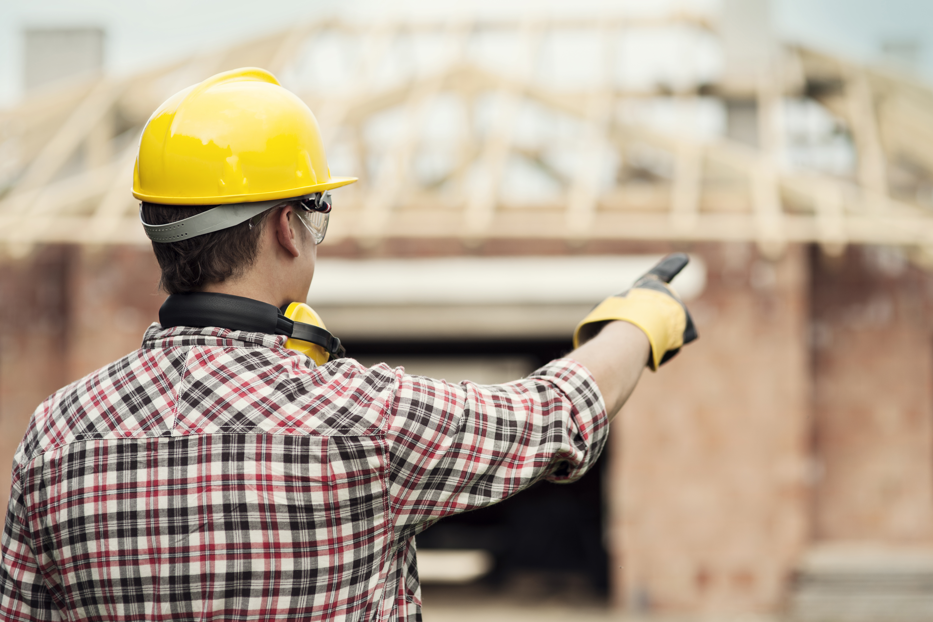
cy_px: 311
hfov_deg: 23.9
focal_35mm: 85
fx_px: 2203
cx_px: 466
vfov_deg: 16.1
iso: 100
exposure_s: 1/800
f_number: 2.5
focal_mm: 85
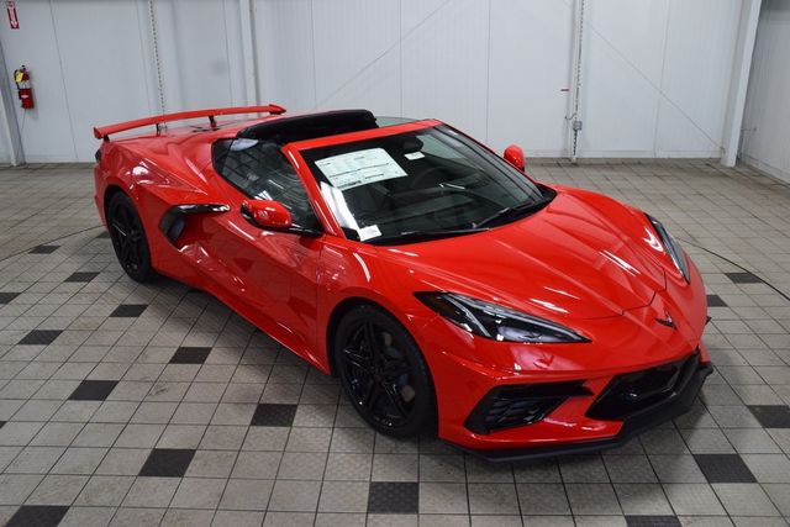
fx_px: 724
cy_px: 264
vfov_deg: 40.0
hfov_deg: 57.2
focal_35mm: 33
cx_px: 395
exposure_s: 1/60
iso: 1600
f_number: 7.1
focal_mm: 22
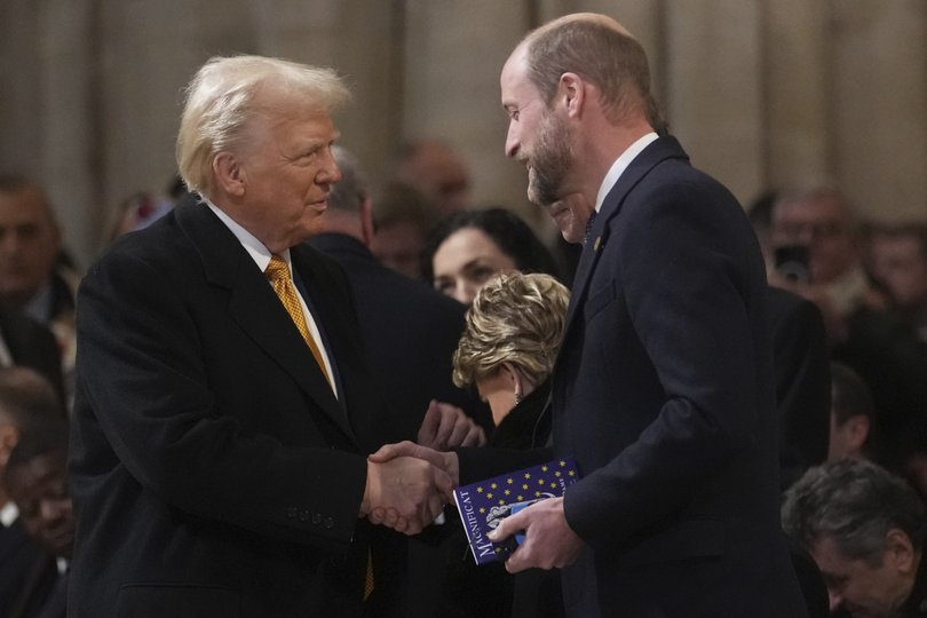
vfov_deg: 4.6
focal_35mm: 297
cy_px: 309
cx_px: 464
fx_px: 7647
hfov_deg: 6.9
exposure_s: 1/250
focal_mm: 198
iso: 5000
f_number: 2.8
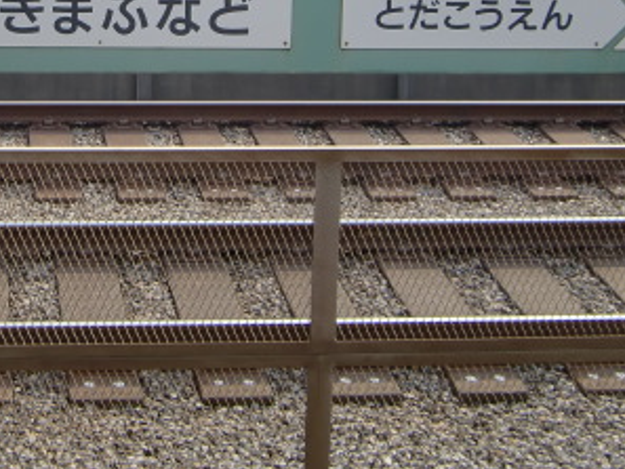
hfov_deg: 22.8
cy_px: 13
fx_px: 1517
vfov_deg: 17.2
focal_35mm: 84
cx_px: 93
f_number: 3
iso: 64
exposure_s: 1/400
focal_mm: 6.9
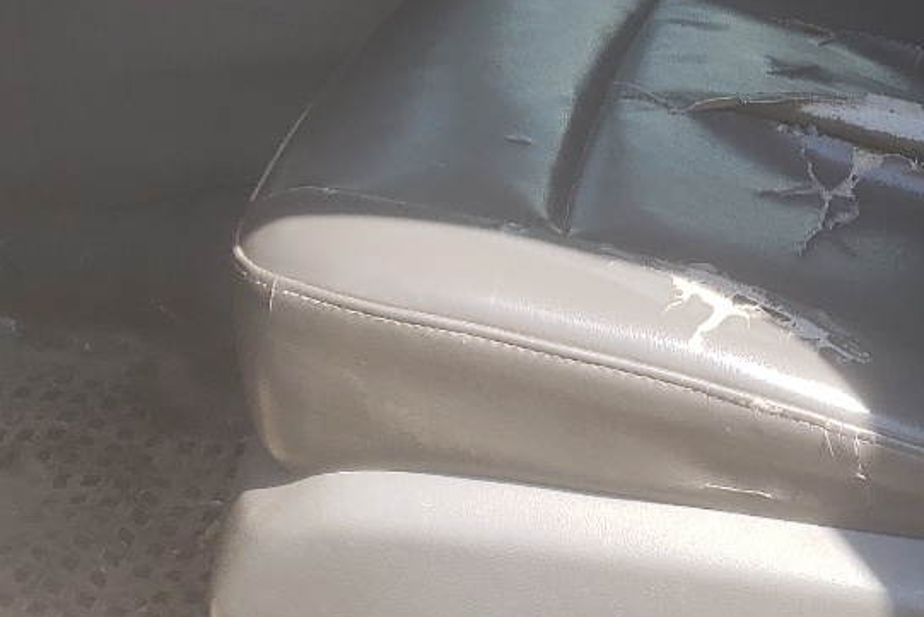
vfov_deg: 16.5
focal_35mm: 80
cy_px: -72
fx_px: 2054
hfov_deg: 25.2
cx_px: 627
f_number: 1.5
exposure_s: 1/714
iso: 50
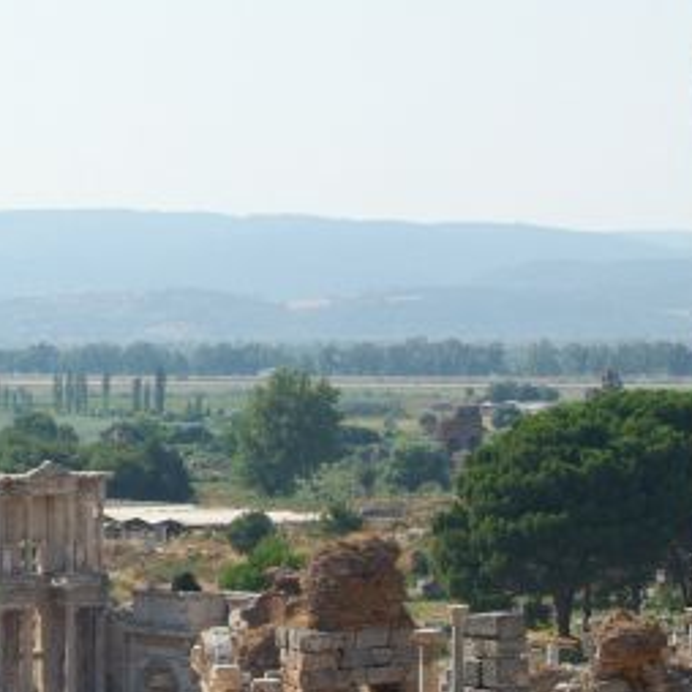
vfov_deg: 9.4
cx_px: 144
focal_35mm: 185
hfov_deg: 9.4
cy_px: 527
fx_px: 4184
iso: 200
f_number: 9.5
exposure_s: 1/350
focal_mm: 46
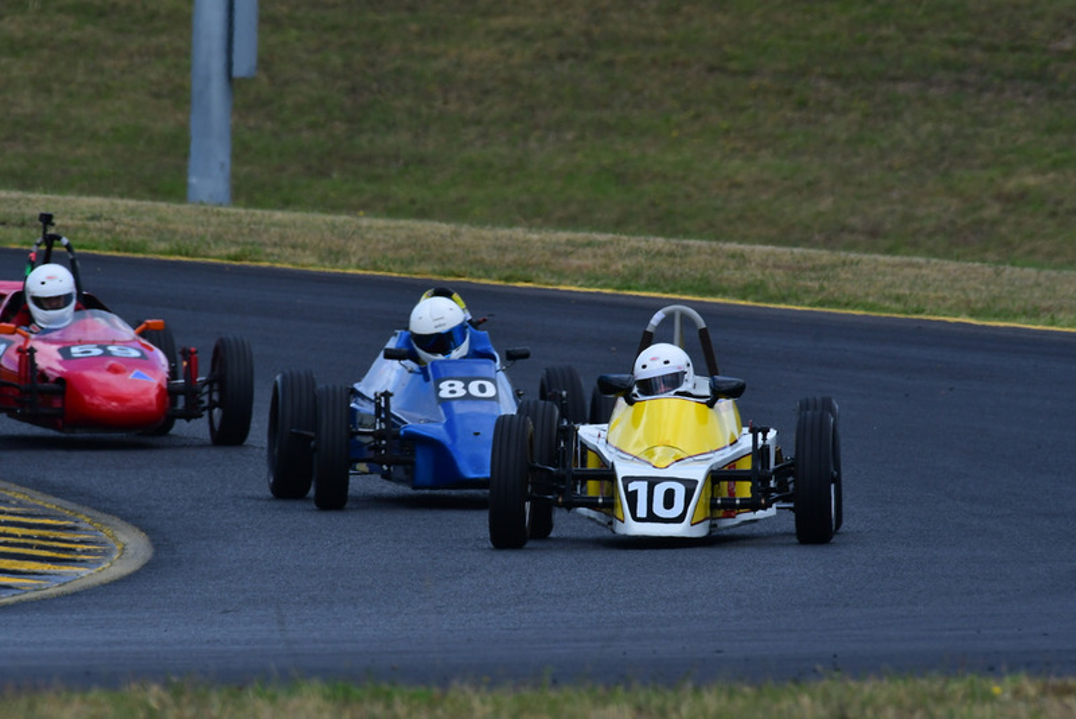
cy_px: 360
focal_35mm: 750
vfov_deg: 1.8
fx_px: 22424
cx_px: 538
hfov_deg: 2.7
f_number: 11
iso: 500
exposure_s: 1/640
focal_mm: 500
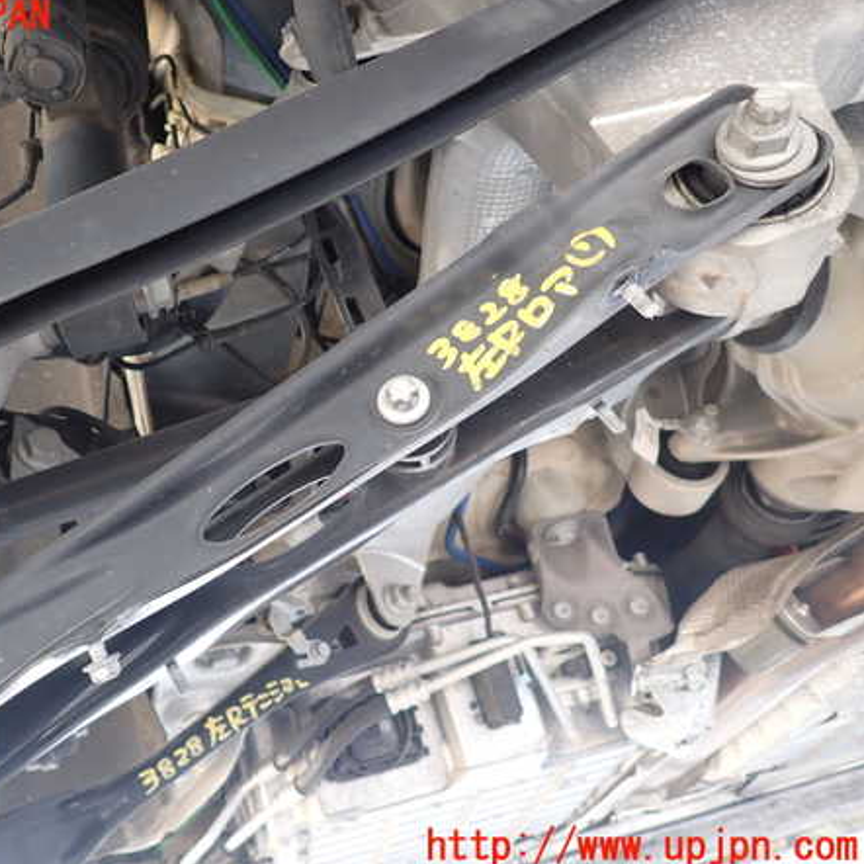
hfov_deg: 52.9
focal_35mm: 30
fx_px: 847
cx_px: 281
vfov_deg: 54.0
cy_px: 432
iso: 160
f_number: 2
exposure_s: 1/60
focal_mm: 4.5
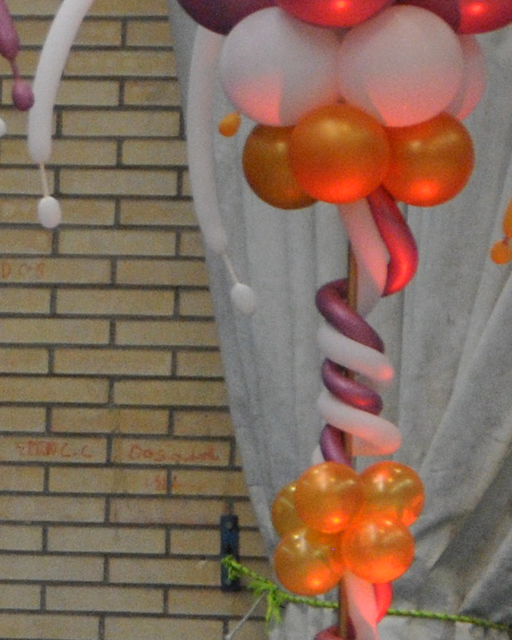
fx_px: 11009
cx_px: -595
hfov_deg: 2.6
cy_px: 490
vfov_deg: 3.3
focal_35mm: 581
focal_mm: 86
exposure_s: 1/160
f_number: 5.3
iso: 800
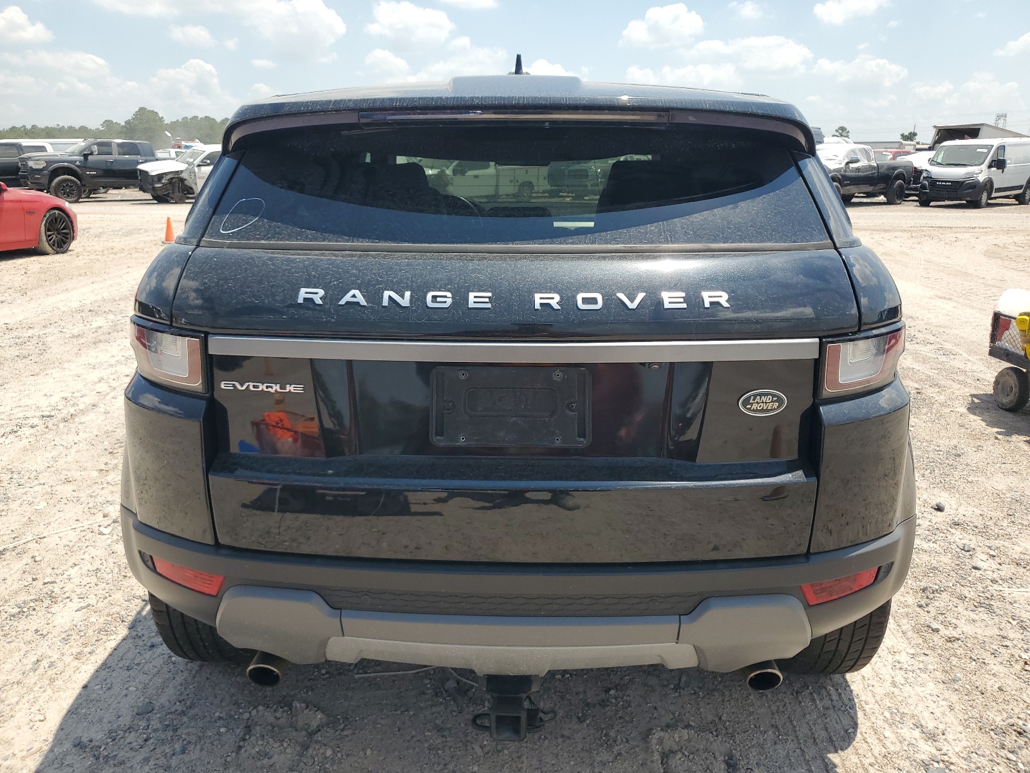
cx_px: 515
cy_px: 386
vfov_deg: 53.1
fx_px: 774
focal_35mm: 26
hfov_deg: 67.3
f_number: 1.5
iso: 50
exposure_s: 1/2500
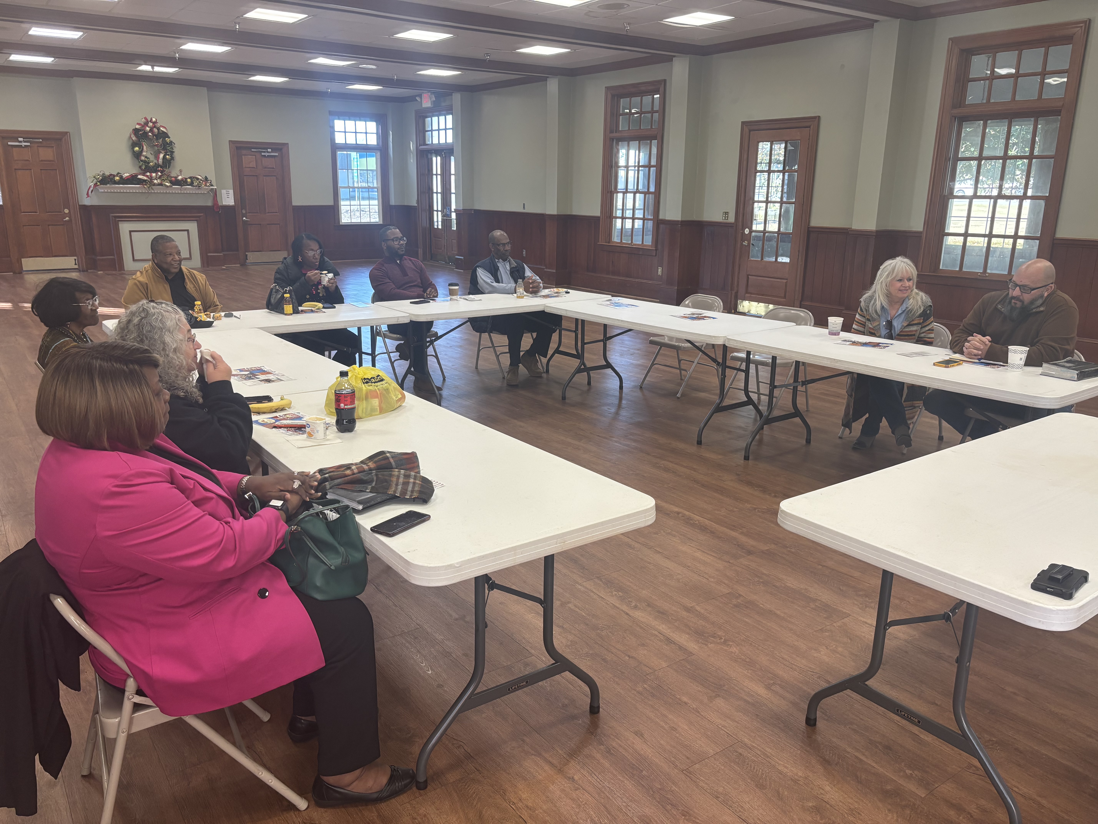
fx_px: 825
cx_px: 549
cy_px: 412
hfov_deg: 67.3
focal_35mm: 26
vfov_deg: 53.1
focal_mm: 5.96
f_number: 1.6
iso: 125
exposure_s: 1/121
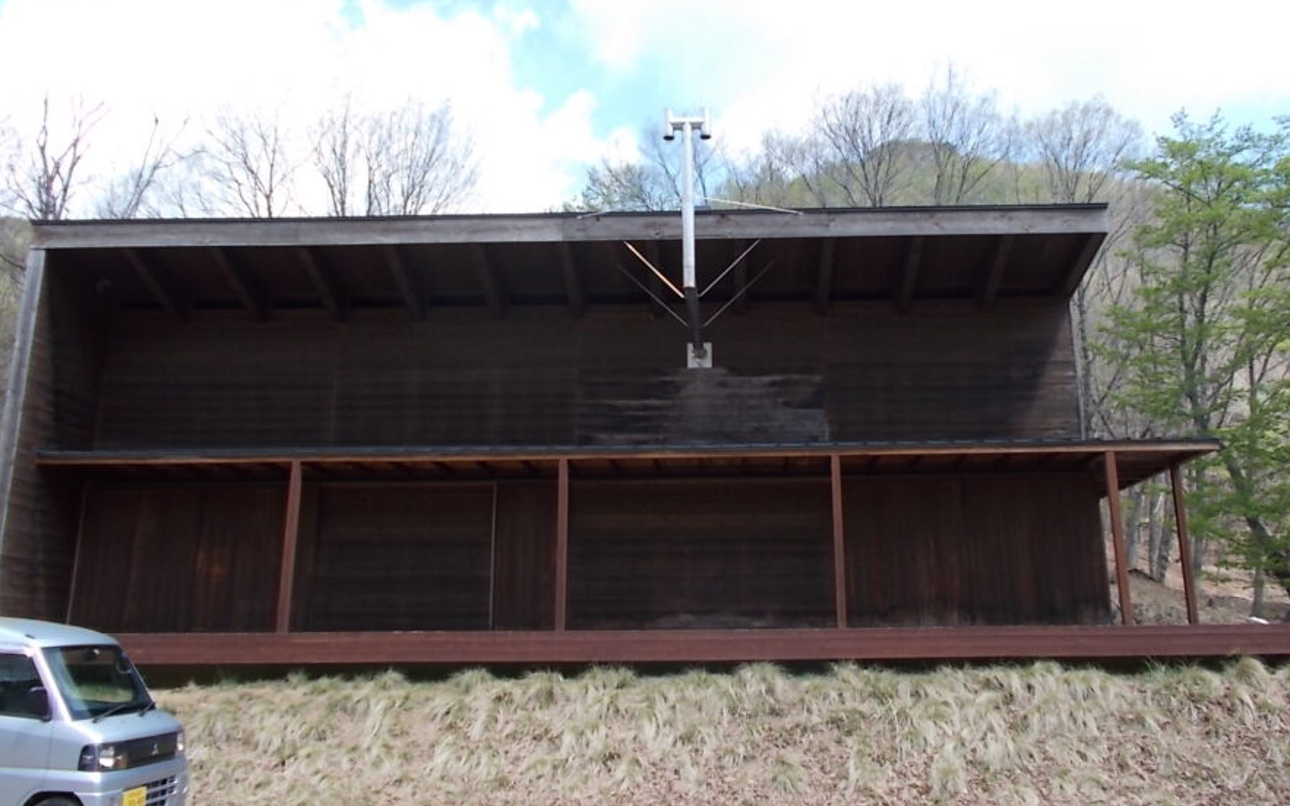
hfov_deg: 59.6
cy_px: 367
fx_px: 1125
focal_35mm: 32
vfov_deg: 39.4
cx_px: 701
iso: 80
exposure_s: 1/320
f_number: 3.2
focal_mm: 4.6
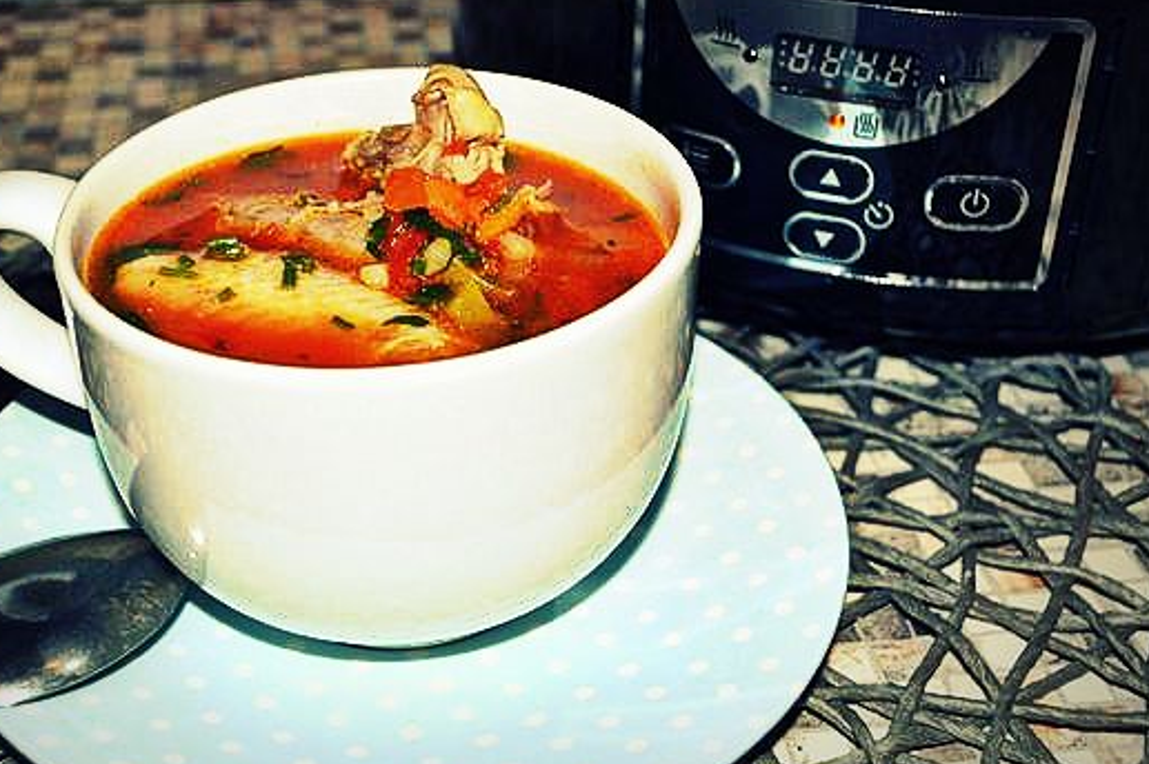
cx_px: 512
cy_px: 325
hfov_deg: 36.9
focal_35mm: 54
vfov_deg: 25.0
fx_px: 1722
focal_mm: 26
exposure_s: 1/60
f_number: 4.2
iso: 250
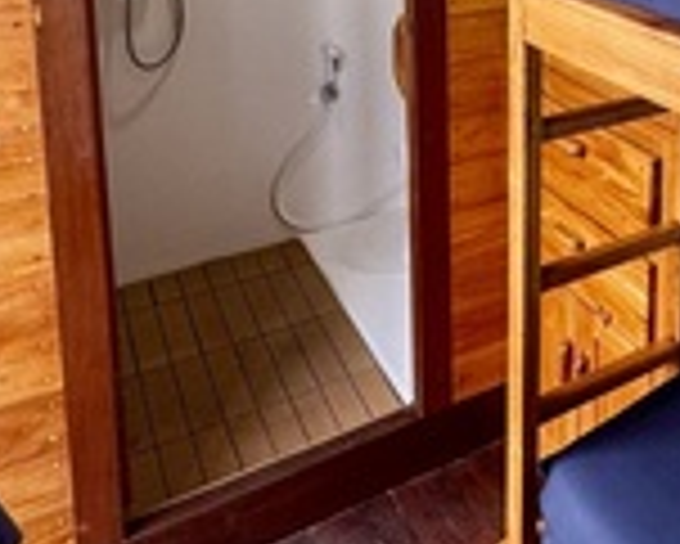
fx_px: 765
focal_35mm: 38
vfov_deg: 31.3
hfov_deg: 38.4
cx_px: 772
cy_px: -144
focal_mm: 2.22
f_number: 2.2
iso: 80
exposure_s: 1/99
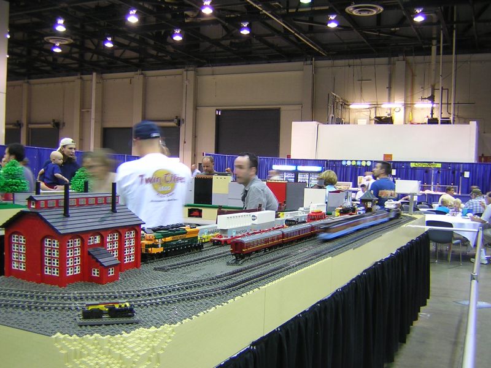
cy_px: 184
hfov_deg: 51.4
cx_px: 246
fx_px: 511
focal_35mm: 36
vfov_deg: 39.7
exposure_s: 1/3.7
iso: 100
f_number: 2.6
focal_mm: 4.7
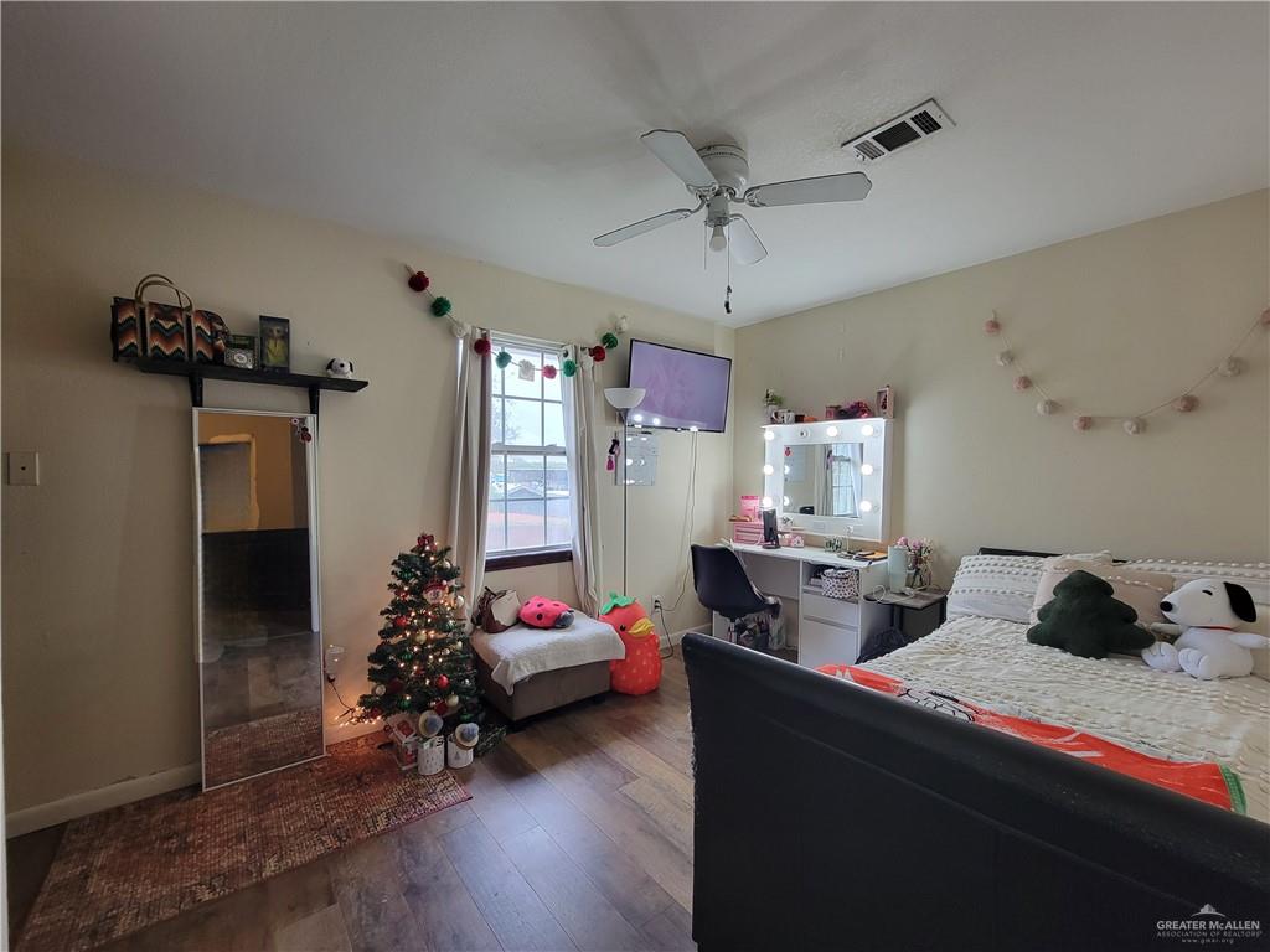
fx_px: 477
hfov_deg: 106.2
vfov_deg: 89.9
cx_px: 635
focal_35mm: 13
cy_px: 476
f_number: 2.2
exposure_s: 1/60.2
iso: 125
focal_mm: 2.2
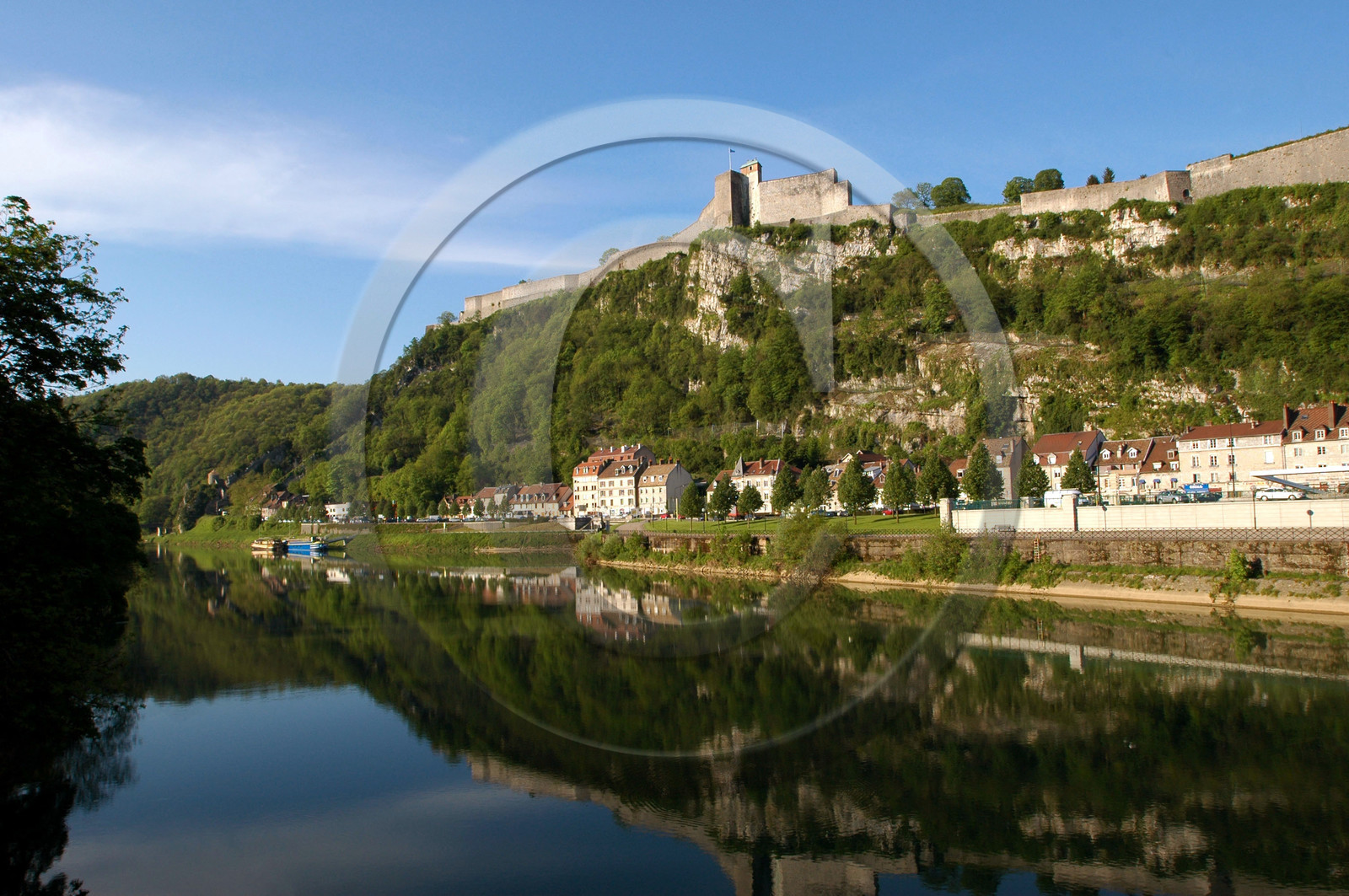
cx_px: 674
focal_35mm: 26
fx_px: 954
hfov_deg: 70.5
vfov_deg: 50.3
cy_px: 448
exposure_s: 1/320
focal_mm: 17
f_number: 8
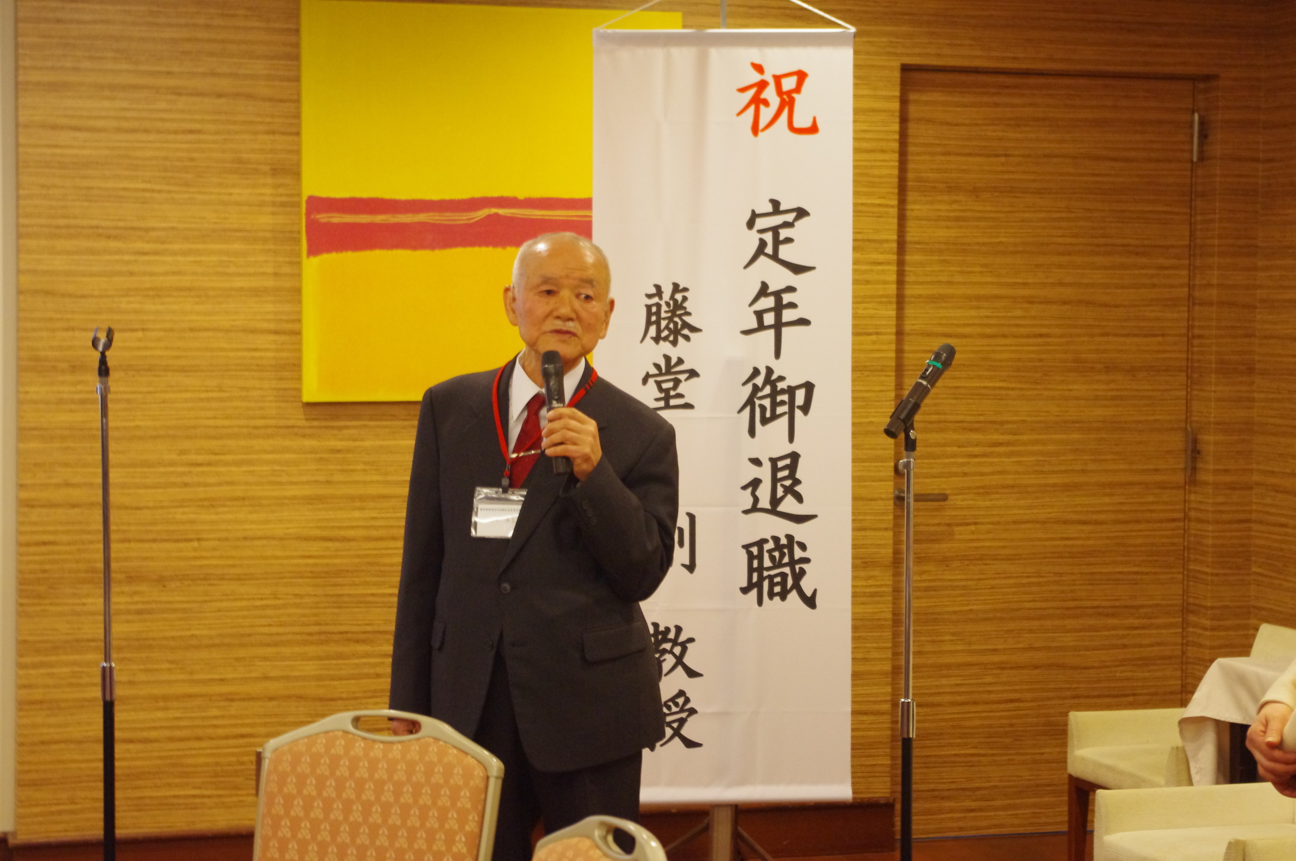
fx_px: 2948
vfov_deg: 16.6
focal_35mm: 82
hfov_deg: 24.8
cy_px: 430
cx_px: 648
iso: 2000
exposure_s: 1/25
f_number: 5.6
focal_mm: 55
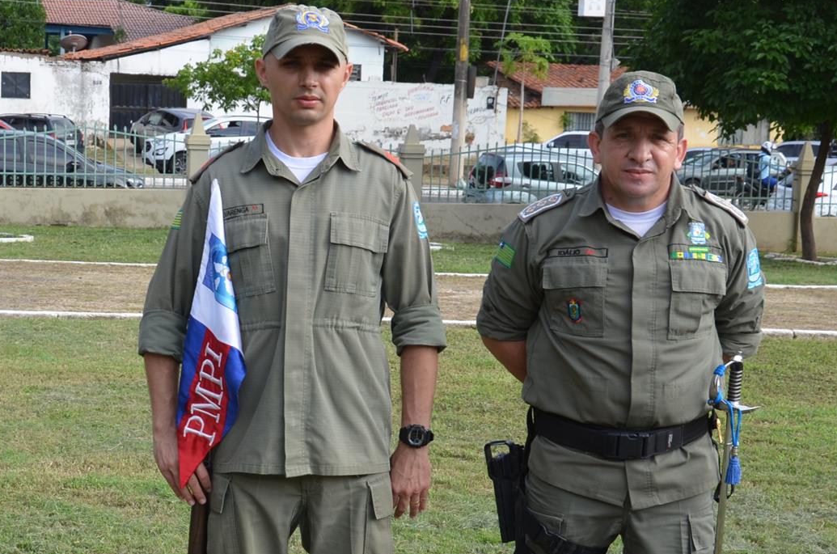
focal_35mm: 75
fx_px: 1740
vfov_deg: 17.9
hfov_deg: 26.7
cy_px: 440
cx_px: 197
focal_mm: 28
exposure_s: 1/200
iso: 200
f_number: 7.1
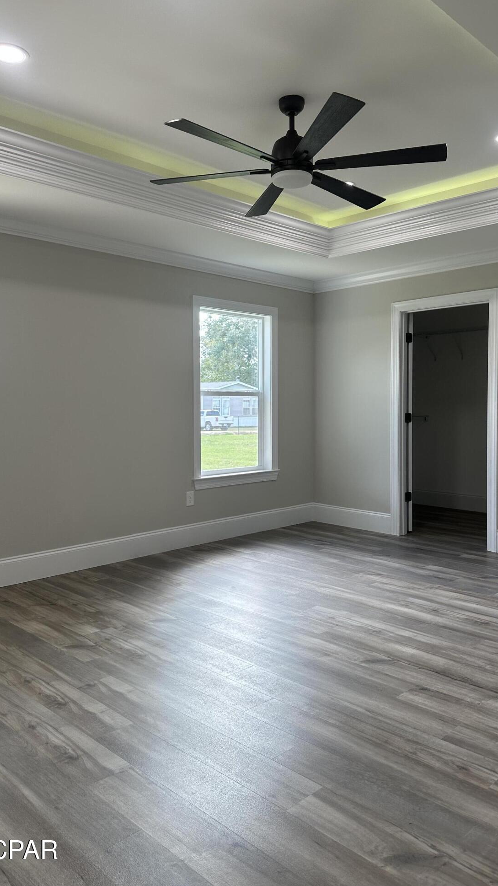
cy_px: 435
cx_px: 246
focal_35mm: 27
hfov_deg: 42.9
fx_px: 634
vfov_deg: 69.9
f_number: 1.78
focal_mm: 6.86
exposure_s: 1/166
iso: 100
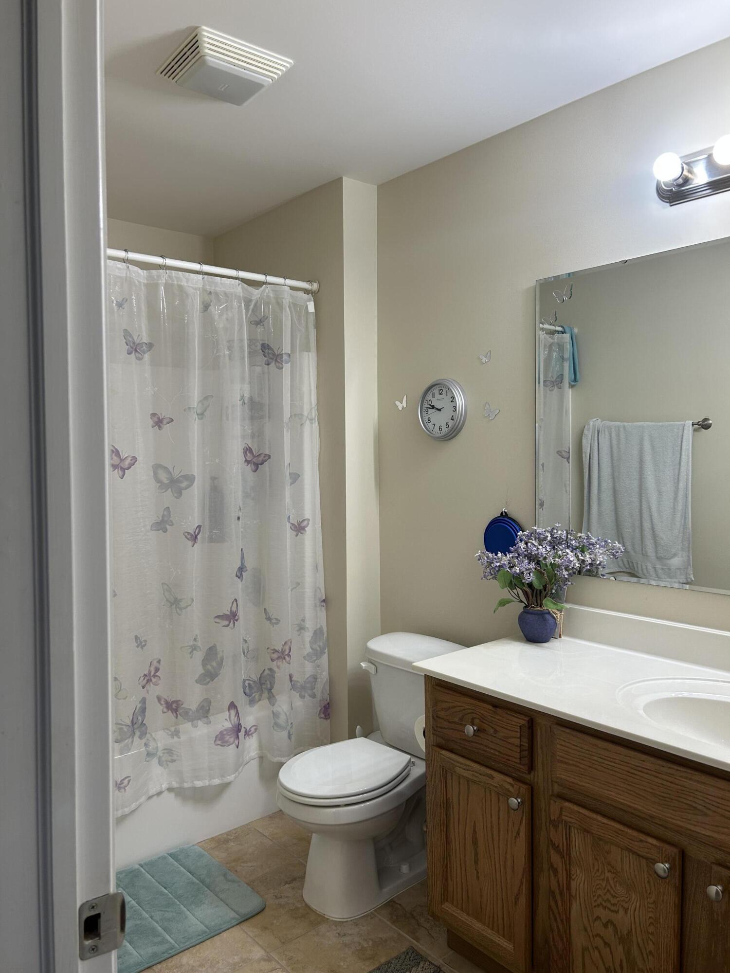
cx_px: 365
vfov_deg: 67.3
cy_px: 486
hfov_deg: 53.1
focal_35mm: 26
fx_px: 731
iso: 64
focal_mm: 5.7
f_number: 1.5
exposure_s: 1/120
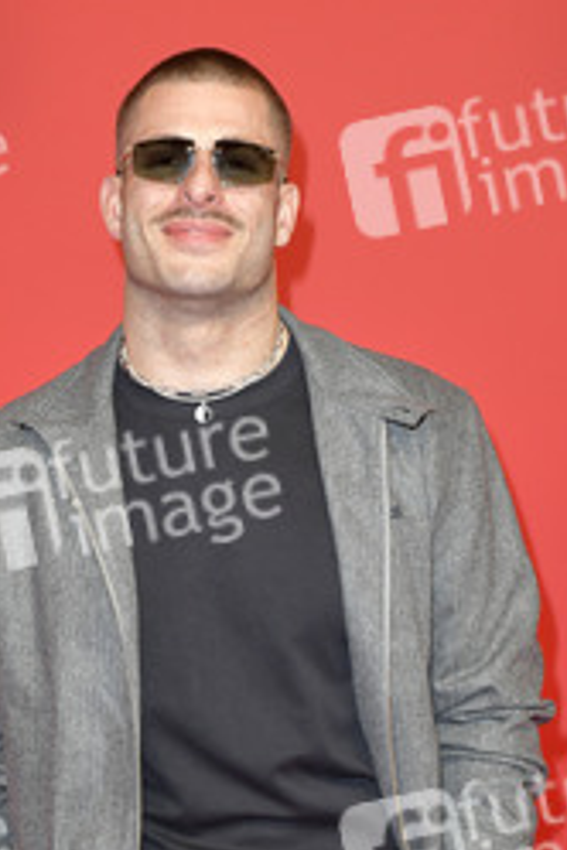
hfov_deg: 17.7
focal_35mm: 77
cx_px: 205
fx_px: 1819
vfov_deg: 25.9
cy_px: 669
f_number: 6.3
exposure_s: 1/250
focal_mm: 48
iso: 1600
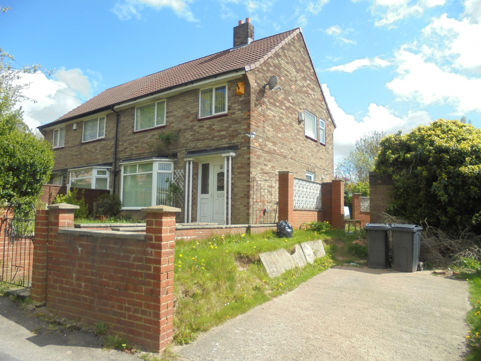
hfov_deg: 67.3
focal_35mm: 26
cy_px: 180
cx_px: 240
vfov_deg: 53.1
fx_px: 361
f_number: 3.5
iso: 100
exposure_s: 1/640
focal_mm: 4.6
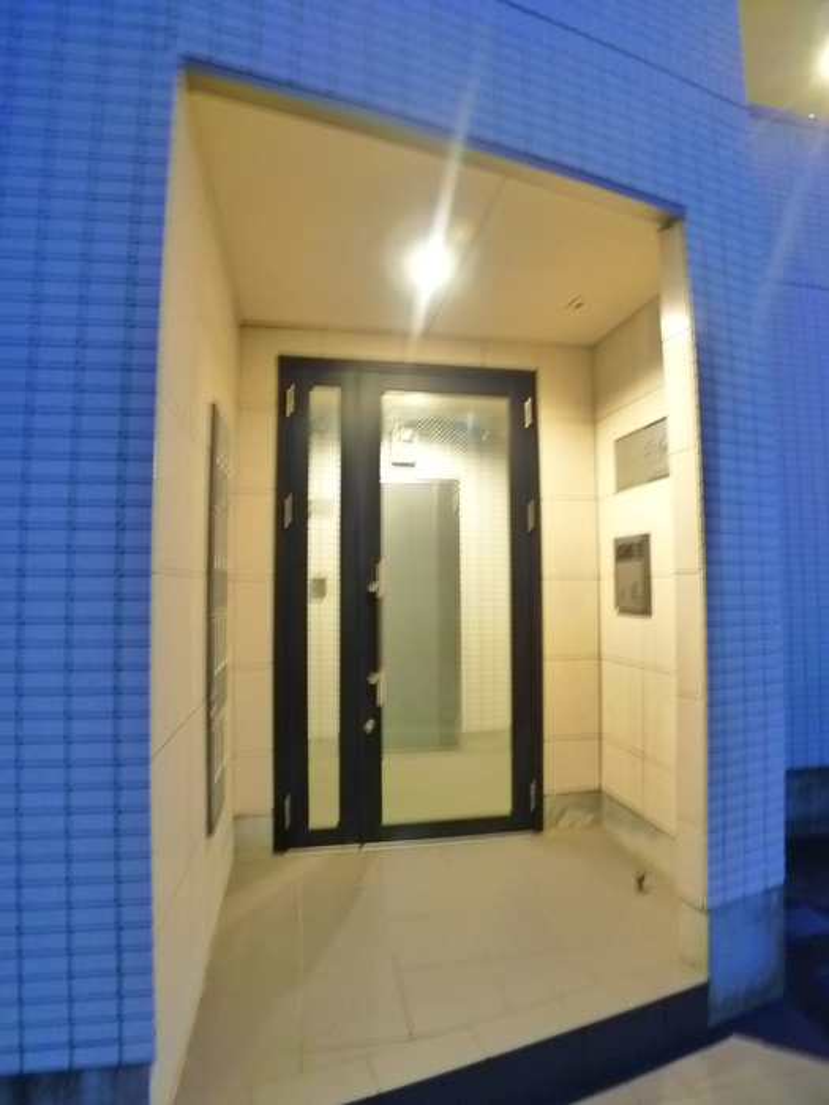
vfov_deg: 71.6
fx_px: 766
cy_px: 552
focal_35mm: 24
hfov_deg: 56.8
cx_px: 414
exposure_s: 1/2.5
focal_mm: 5.1
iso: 400
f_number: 2
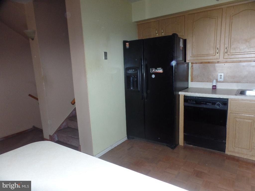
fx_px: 169
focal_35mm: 23
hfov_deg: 73.9
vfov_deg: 58.9
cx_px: 128
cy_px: 96
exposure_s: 1/30
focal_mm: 4.1
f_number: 2.8
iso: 240
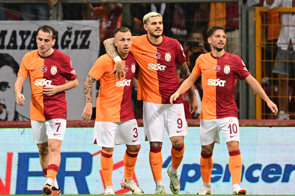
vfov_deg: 1.3
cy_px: 86
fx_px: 8415
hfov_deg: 2.0
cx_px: 155
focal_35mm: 1027
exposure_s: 1/800
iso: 2500
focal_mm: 560
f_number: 4
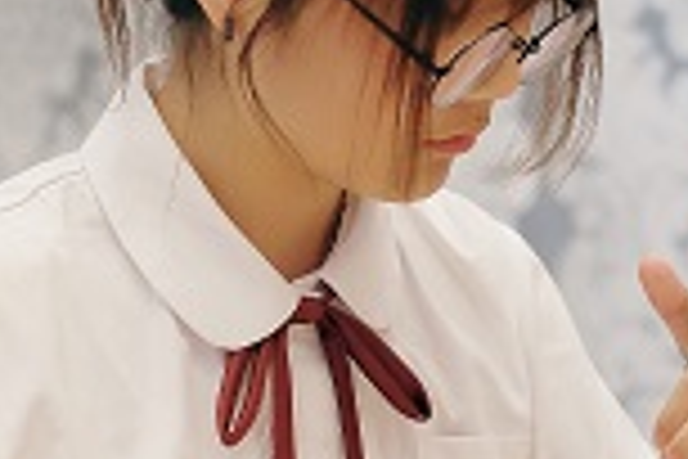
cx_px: 369
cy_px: 392
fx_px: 3975
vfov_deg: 6.6
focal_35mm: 208
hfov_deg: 9.9
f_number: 1.4
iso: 2500
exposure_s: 1/420
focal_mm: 35
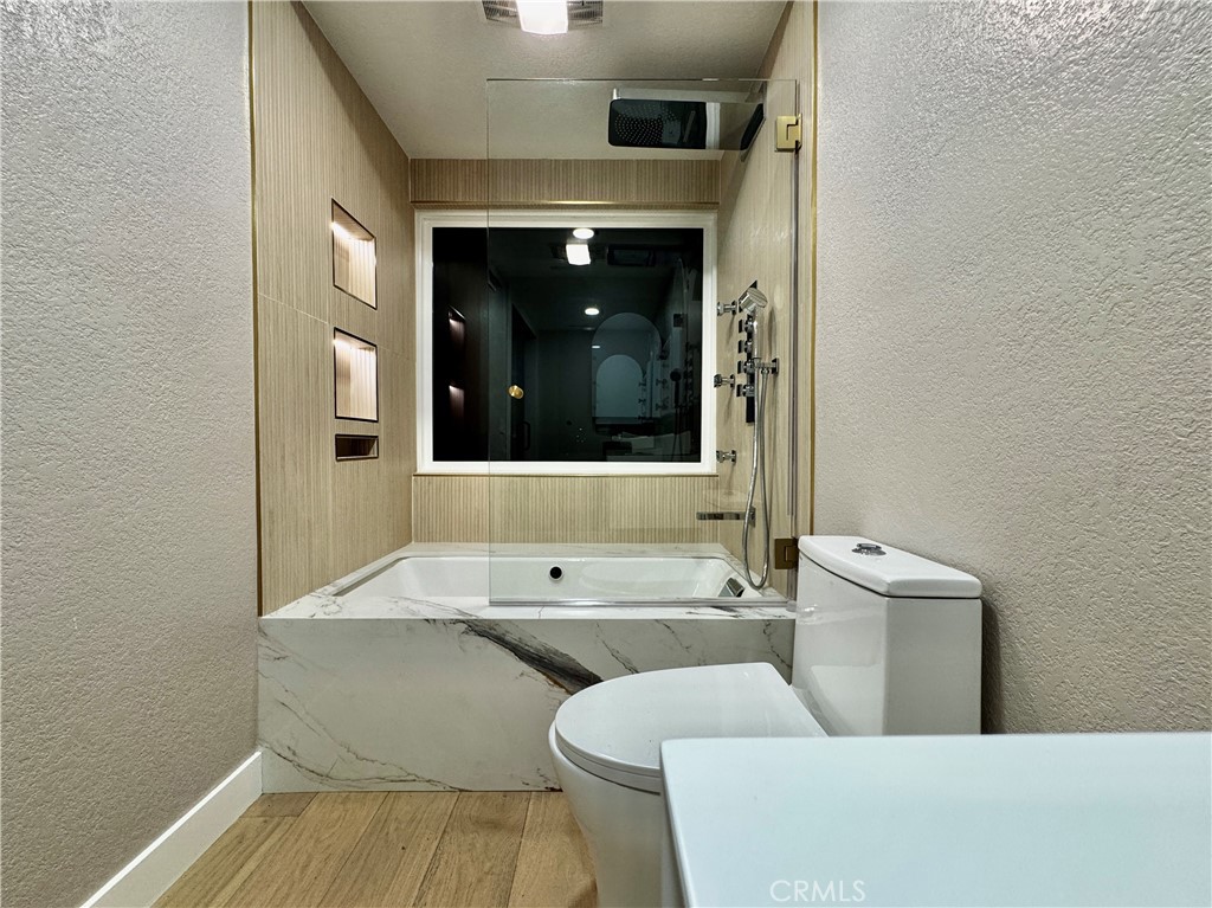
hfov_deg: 102.1
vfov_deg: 85.6
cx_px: 606
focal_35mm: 14
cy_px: 454
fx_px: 490
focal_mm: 2.22
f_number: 2.2
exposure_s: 1/60
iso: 160
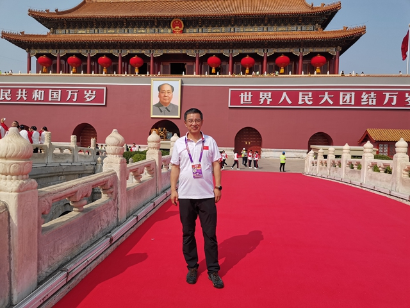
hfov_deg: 67.3
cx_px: 205
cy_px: 154
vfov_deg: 53.1
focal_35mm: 26
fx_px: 308
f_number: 1.8
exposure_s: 1/2387
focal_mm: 4.75
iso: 50
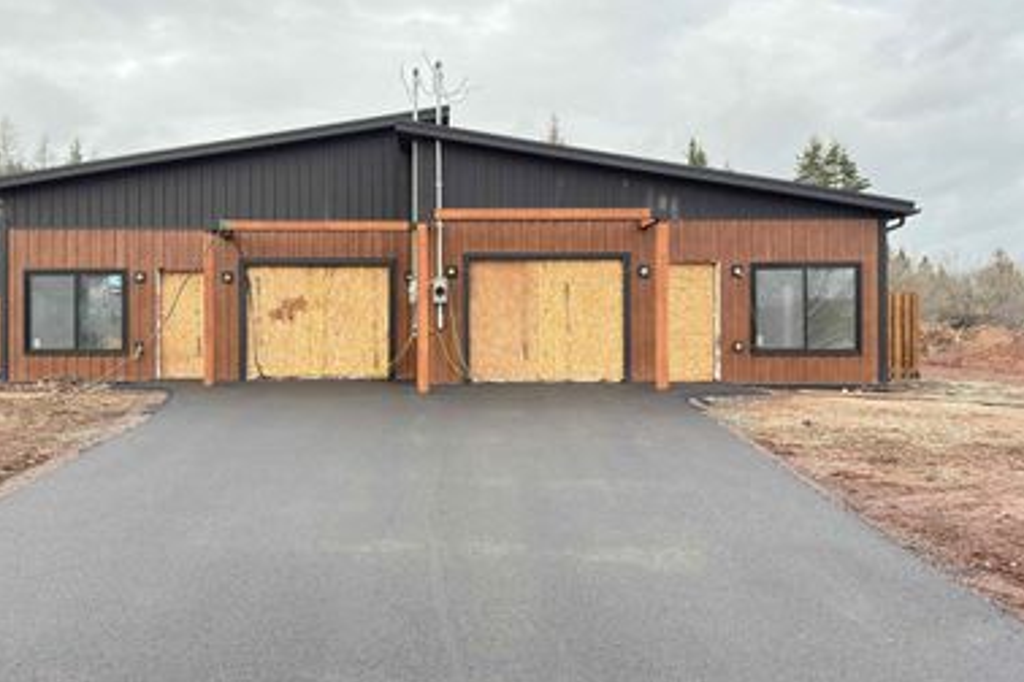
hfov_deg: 57.1
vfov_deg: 40.0
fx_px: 939
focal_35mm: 33
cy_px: 326
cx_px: 452
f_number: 1.78
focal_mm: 6.76
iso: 200
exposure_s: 1/205
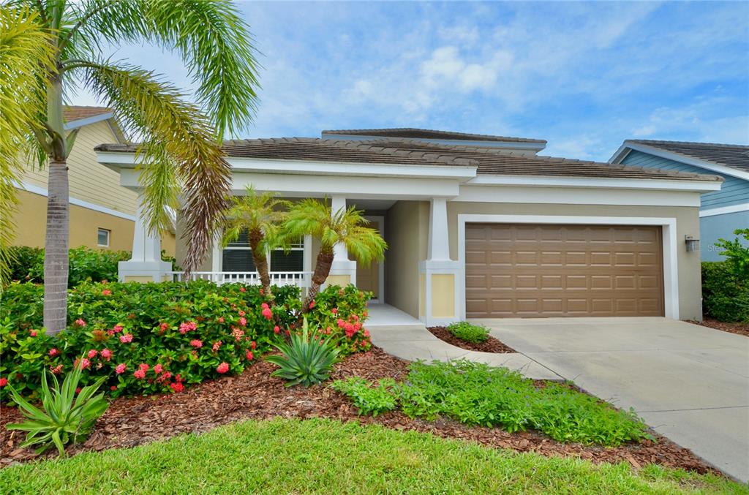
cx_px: 374
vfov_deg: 36.7
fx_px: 747
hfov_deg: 53.3
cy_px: 248
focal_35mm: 36
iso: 125
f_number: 8
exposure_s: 1/250
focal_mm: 24
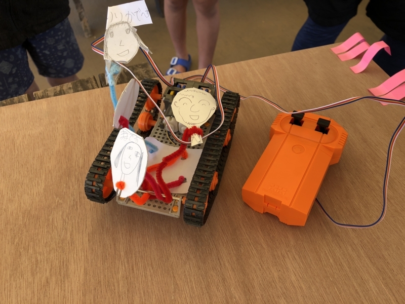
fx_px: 328
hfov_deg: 63.4
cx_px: 202
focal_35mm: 28
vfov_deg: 49.7
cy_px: 152
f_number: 1.8
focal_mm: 3.99
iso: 32
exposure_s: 1/120
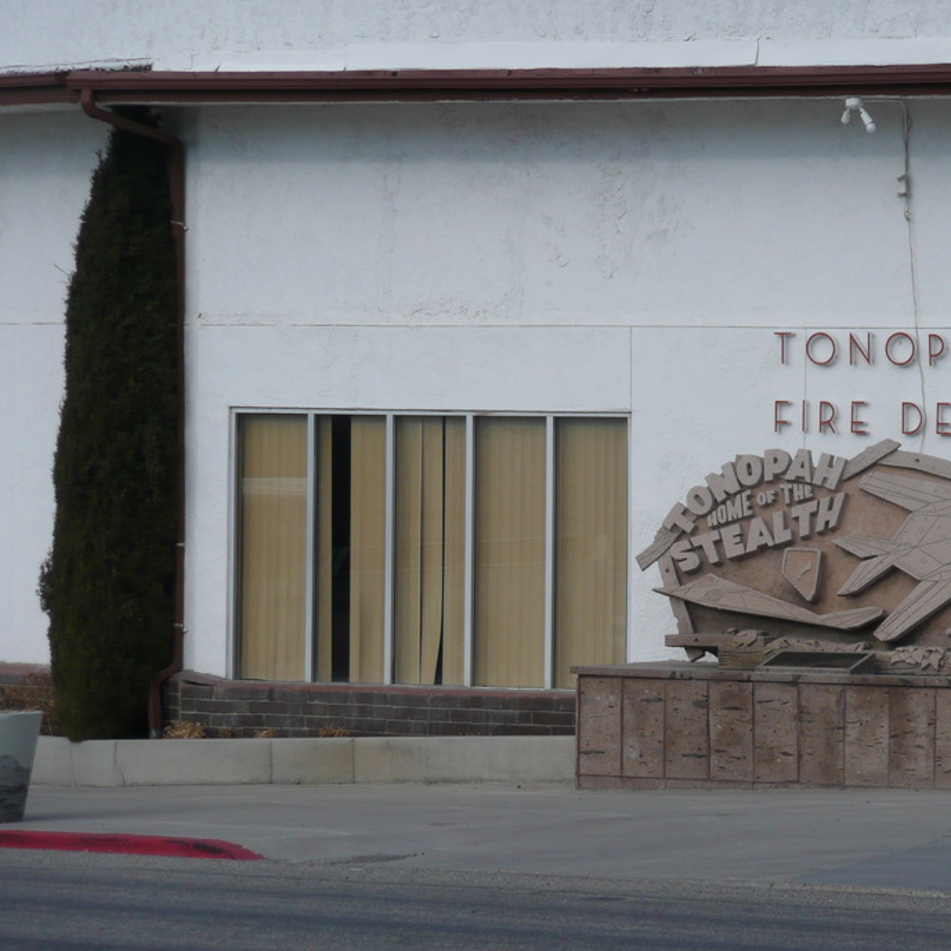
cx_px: 630
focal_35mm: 251
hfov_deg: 7.0
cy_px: 476
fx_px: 7802
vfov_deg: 7.0
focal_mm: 34.8
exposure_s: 1/400
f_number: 4.8
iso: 100
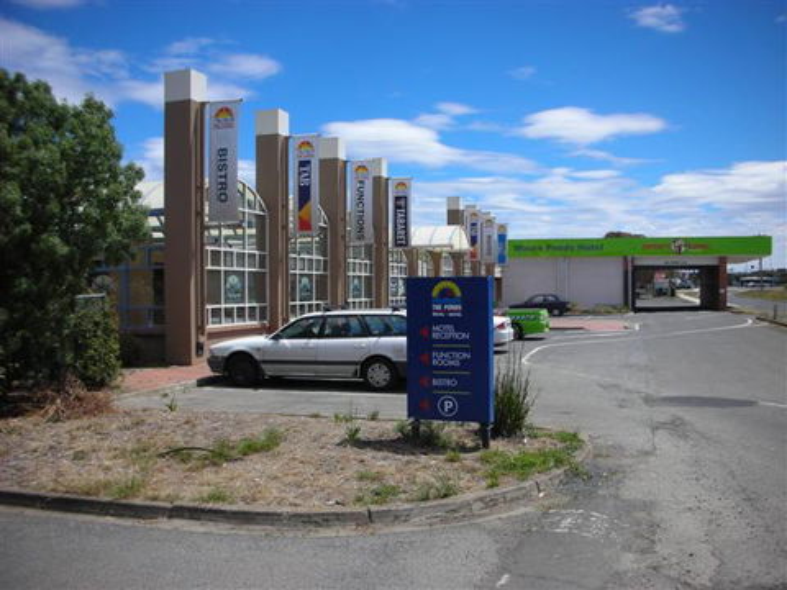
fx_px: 796
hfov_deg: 52.6
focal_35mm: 35
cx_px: 394
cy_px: 295
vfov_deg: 40.7
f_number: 8.5
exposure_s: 1/148
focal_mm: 5.8
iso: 50
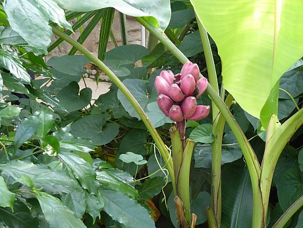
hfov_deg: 30.2
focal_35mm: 64
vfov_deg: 22.9
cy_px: 122
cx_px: 178
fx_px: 560
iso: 250
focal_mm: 7.8
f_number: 3.9
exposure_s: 1/60
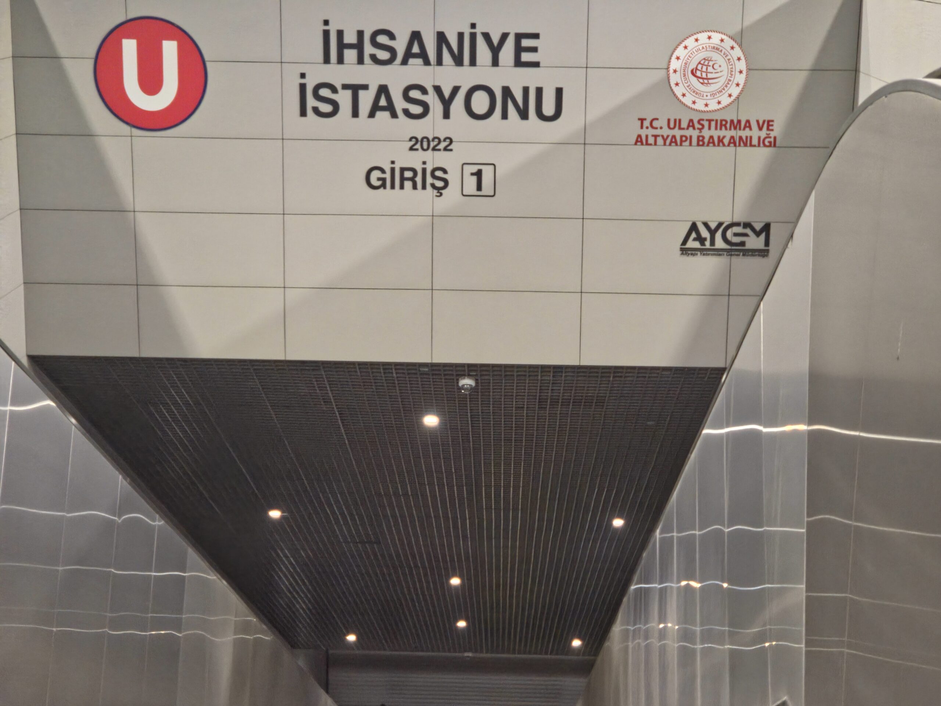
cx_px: 470
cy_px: 353
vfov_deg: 21.3
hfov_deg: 28.2
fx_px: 1876
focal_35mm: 69
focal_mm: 7
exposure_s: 1/33
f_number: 2.4
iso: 640
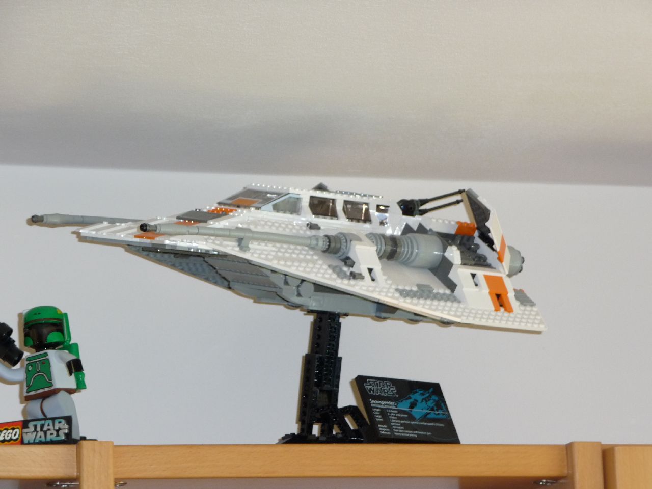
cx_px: 326
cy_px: 244
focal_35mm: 141
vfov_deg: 10.5
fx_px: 2656
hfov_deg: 14.0
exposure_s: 1/40
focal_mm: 24.1
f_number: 4.8
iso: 200
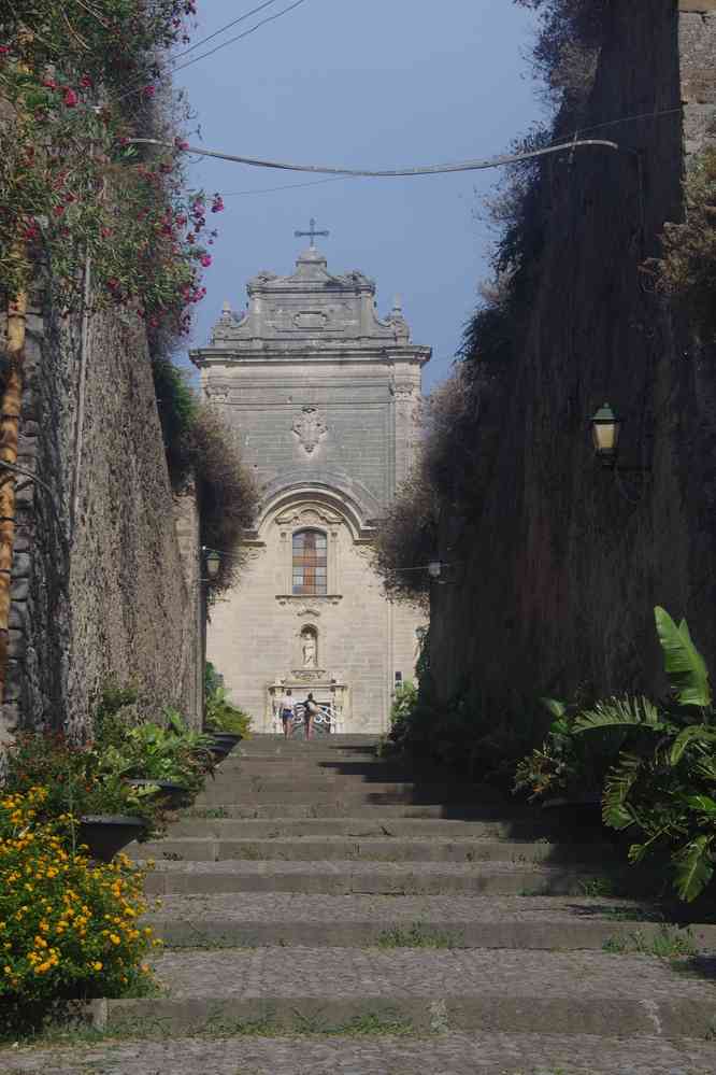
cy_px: 538
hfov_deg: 16.6
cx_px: 358
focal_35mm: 82
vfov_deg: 24.6
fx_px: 2461
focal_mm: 55
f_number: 11
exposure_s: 1/160
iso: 200
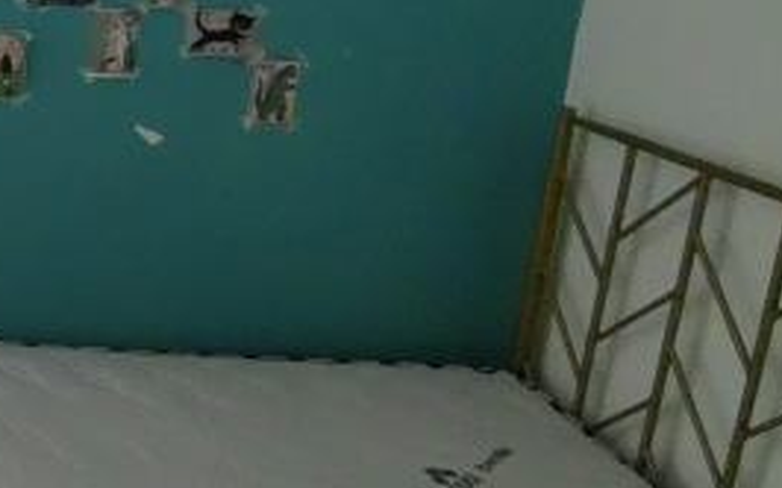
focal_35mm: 51
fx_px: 1086
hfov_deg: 29.9
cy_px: 123
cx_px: -279
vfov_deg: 25.0
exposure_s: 1/505
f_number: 2.2
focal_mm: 1.68
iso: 50
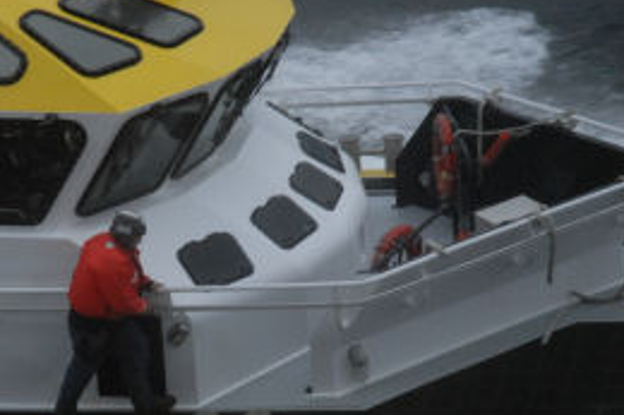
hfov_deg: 12.6
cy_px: 269
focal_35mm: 162
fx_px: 2806
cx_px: 154
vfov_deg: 8.5
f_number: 5.6
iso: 1250
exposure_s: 1/125
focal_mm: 70
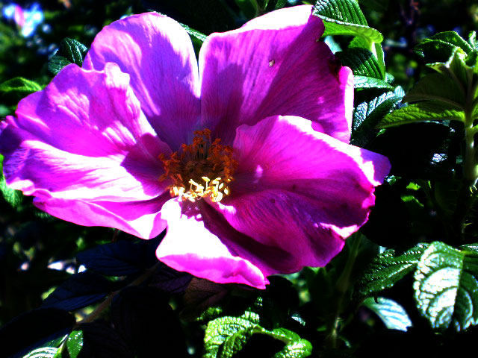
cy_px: 179
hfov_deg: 44.8
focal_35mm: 42
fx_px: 580
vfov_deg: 34.3
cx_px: 239
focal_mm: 7.4
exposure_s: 1/250
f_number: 3.5
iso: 64
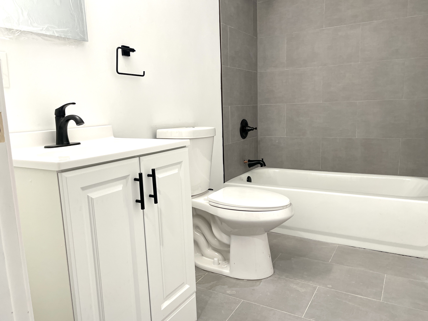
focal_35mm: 25
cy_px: 160
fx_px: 309
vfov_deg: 54.9
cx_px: 214
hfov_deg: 69.4
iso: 125
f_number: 1.6
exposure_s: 1/120
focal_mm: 5.1
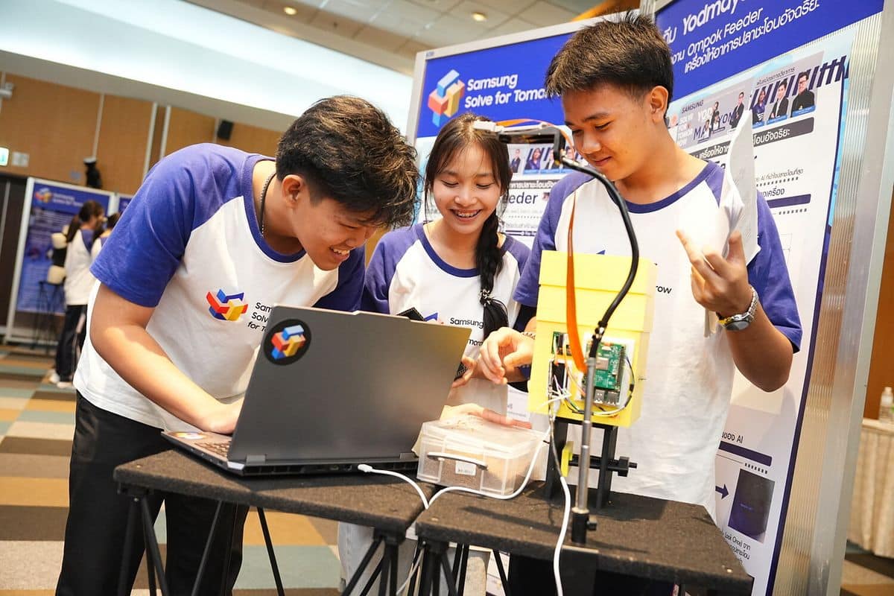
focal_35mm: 32
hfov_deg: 58.7
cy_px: 298
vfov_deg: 41.1
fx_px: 795
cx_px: 447
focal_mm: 32
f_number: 3.5
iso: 3200
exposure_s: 1/125
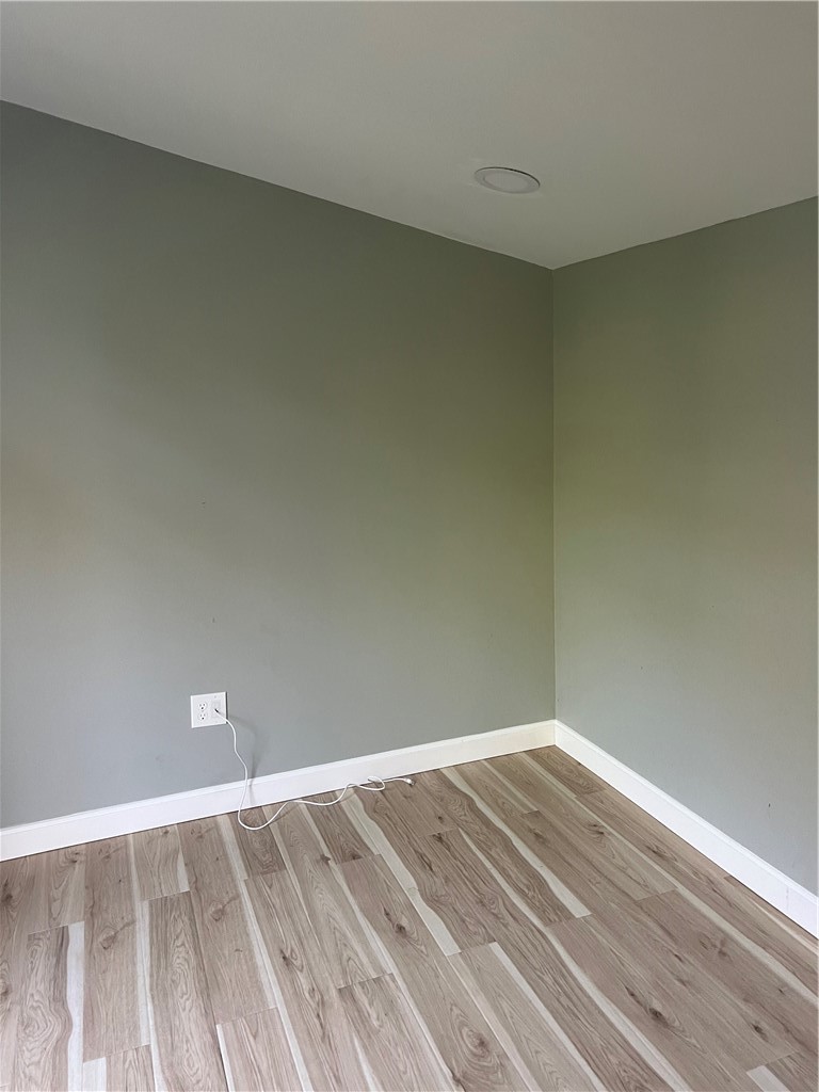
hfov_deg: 53.1
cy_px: 546
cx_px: 410
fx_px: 820
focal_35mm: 26
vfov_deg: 67.3
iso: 125
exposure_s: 1/97
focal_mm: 5.7
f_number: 1.5
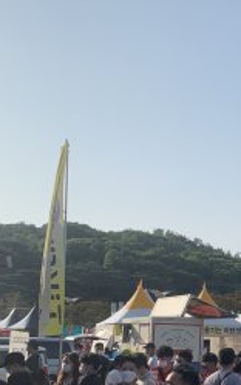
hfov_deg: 18.8
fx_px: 661
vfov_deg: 32.2
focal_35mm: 63
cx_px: 335
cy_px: 257
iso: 25
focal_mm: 4.25
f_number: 1.8
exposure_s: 1/3086
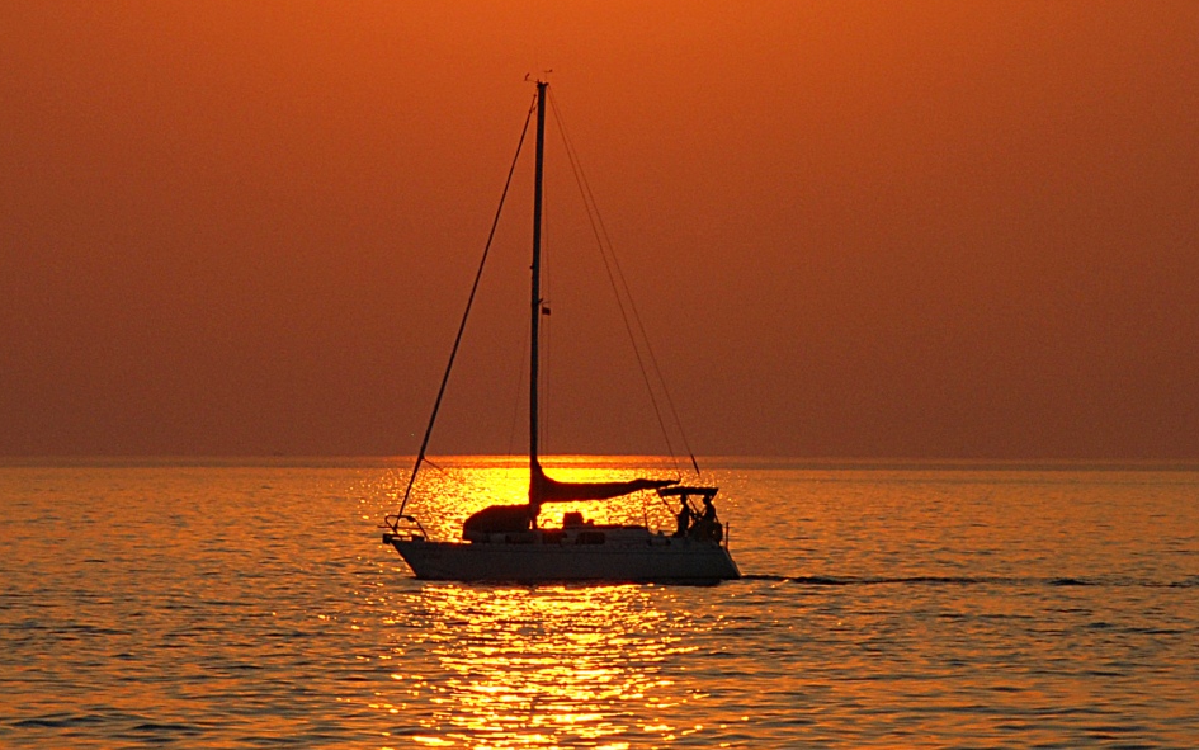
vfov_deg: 8.3
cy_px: 375
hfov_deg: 13.3
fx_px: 5149
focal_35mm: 158
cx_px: 577
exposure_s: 1/1000
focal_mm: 95
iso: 200
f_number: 8
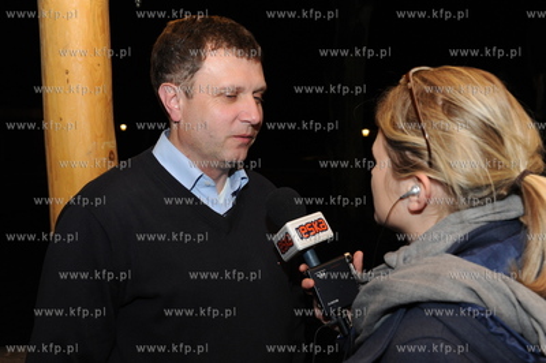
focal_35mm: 45
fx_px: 682
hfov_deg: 43.6
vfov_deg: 29.8
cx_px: 273
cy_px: 182
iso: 1600
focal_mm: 45
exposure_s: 1/60
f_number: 8
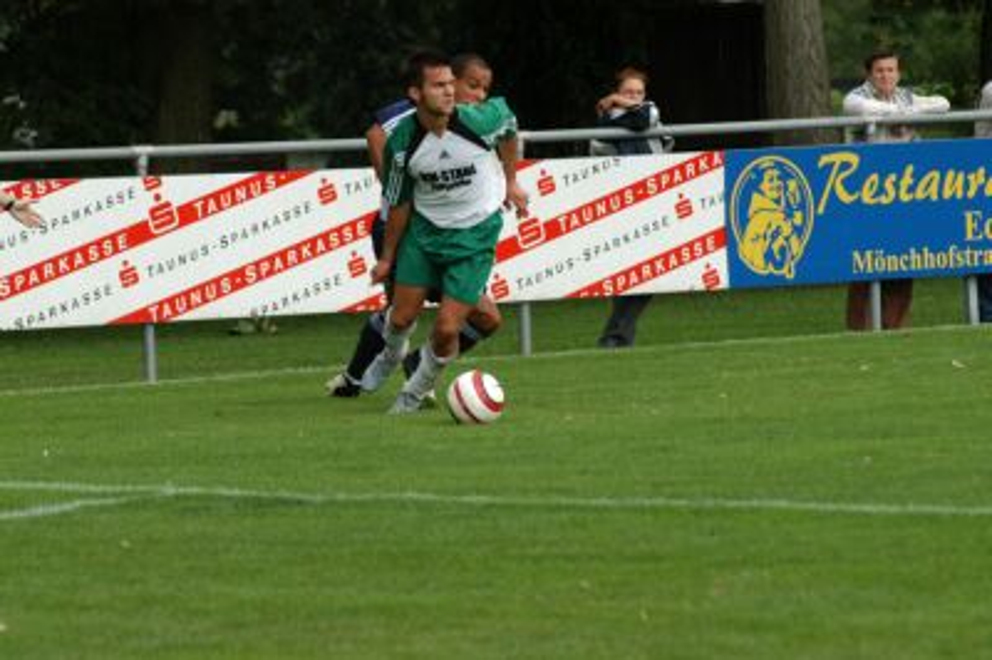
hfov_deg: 6.9
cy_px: 330
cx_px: 496
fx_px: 8260
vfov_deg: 4.6
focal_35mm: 300
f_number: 5.6
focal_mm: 200
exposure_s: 1/500
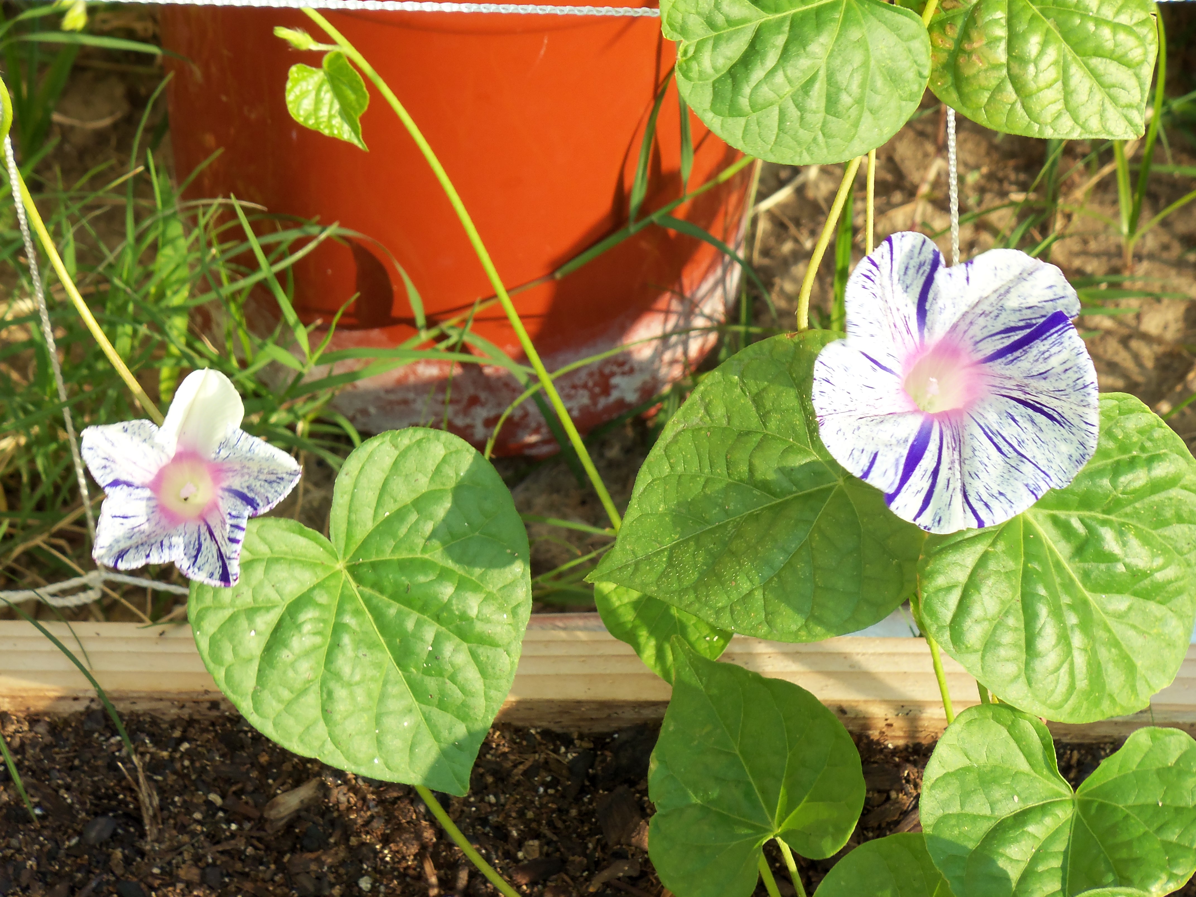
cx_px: 598
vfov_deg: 6.8
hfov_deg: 9.0
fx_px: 7601
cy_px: 448
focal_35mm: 220
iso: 80
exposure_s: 1/100
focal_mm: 39.4
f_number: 5.7
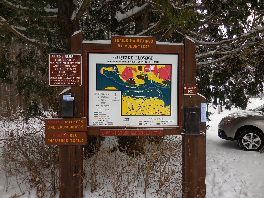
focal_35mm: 25
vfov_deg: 54.9
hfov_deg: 69.4
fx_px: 191
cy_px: 99
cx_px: 132
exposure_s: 1/250
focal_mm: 4.5
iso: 125
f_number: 3.3
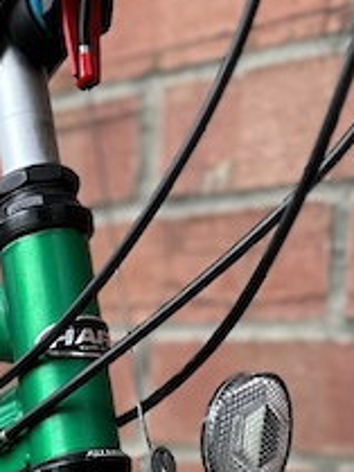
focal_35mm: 92
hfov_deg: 15.4
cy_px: 725
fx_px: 1253
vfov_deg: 18.6
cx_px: -83
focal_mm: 6.86
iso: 80
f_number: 1.78
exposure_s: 1/879
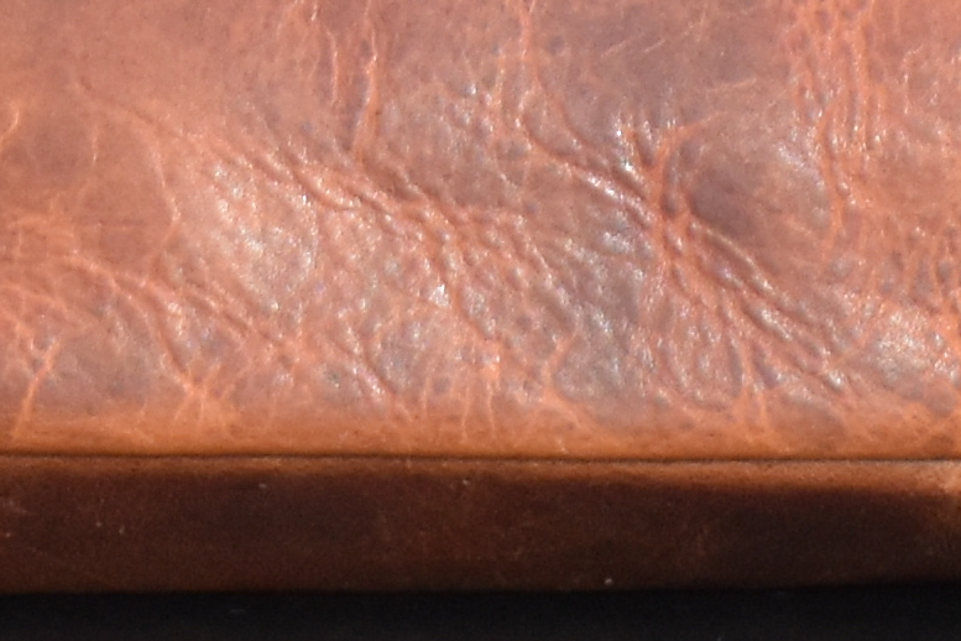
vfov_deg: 3.2
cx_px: 1211
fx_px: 11131
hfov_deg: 4.9
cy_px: -1110
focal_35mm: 417
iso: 1250
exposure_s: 1/60
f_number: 4.8
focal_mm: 36
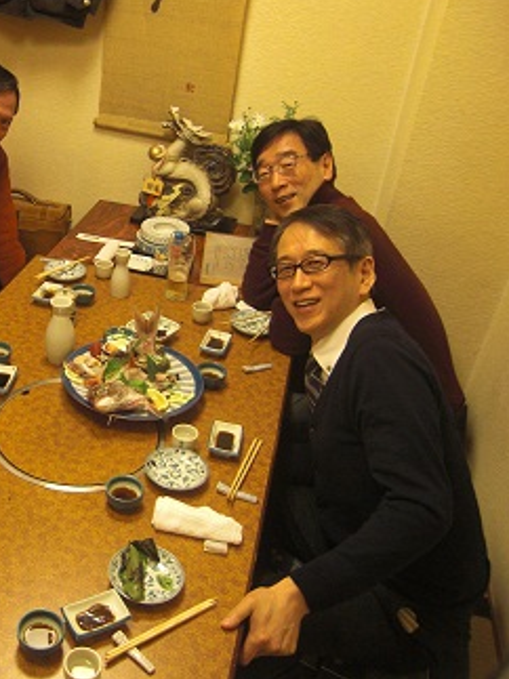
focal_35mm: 38
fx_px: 746
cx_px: 61
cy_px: 335
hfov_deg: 35.7
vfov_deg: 49.0
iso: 200
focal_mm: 4.9
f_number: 2.6
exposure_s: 1/15
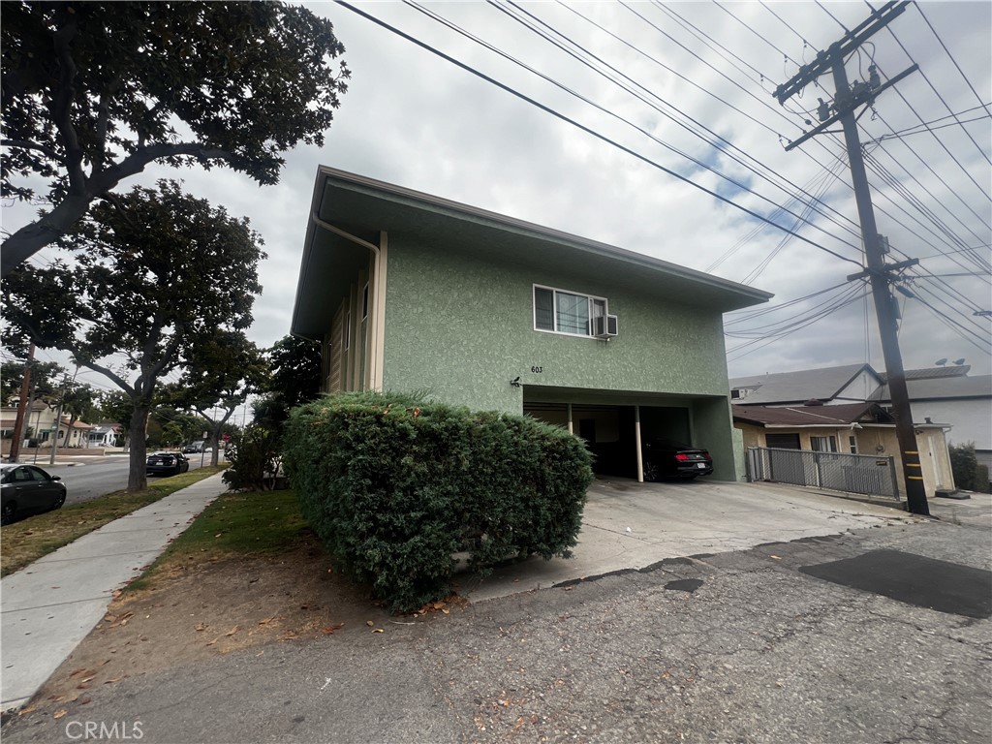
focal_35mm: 13
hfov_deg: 106.2
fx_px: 373
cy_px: 372
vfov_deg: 89.9
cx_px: 496
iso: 32
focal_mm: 1.57
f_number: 1.8
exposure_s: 1/861
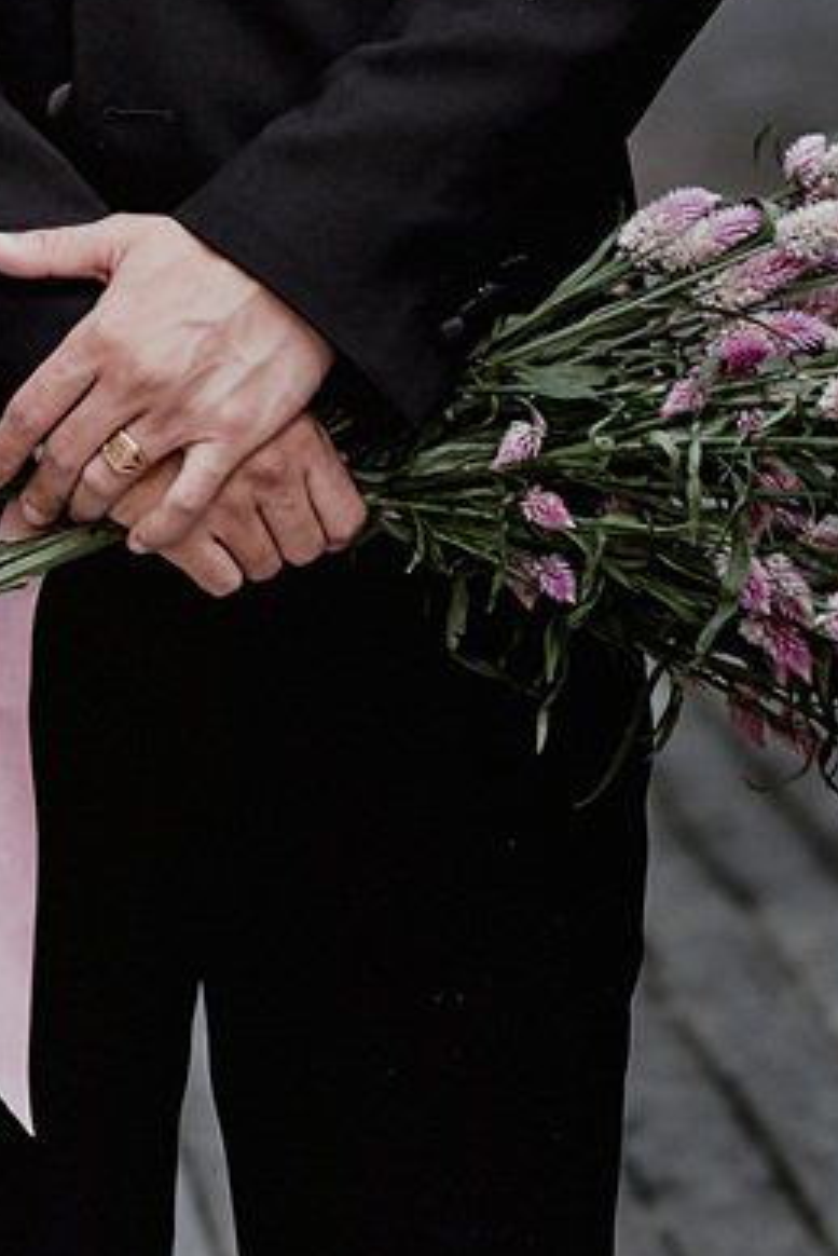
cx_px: -311
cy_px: -10
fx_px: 9697
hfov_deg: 4.9
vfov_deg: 7.4
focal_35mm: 278
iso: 1250
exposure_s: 1/200
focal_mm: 100
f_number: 5.6
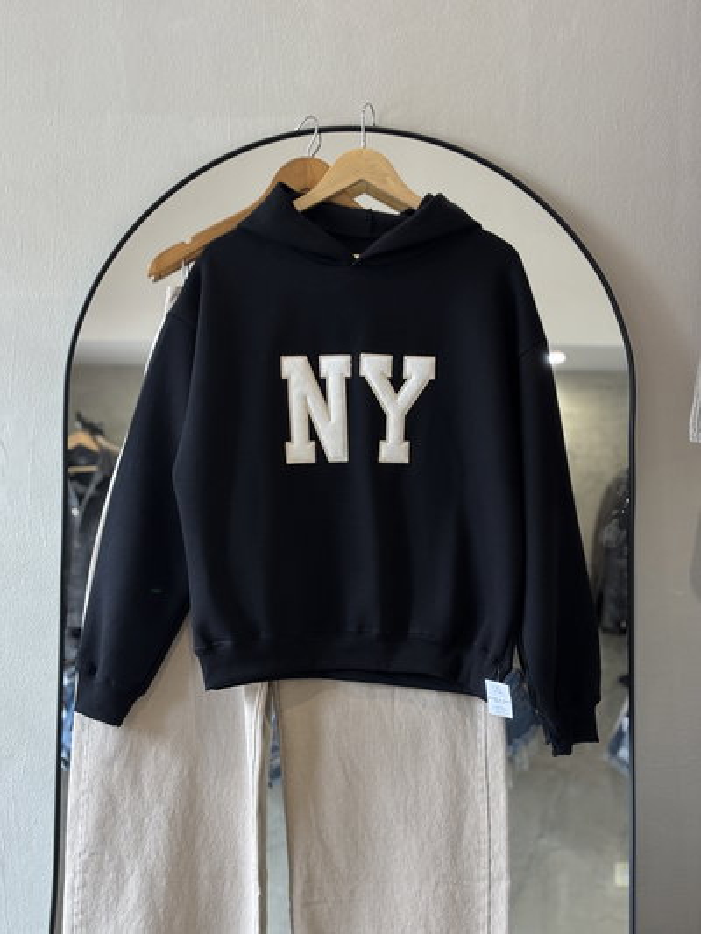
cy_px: 467
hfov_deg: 28.0
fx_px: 1403
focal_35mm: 52
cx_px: 350
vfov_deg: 36.8
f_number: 1.6
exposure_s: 1/50
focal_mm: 5.96
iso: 50
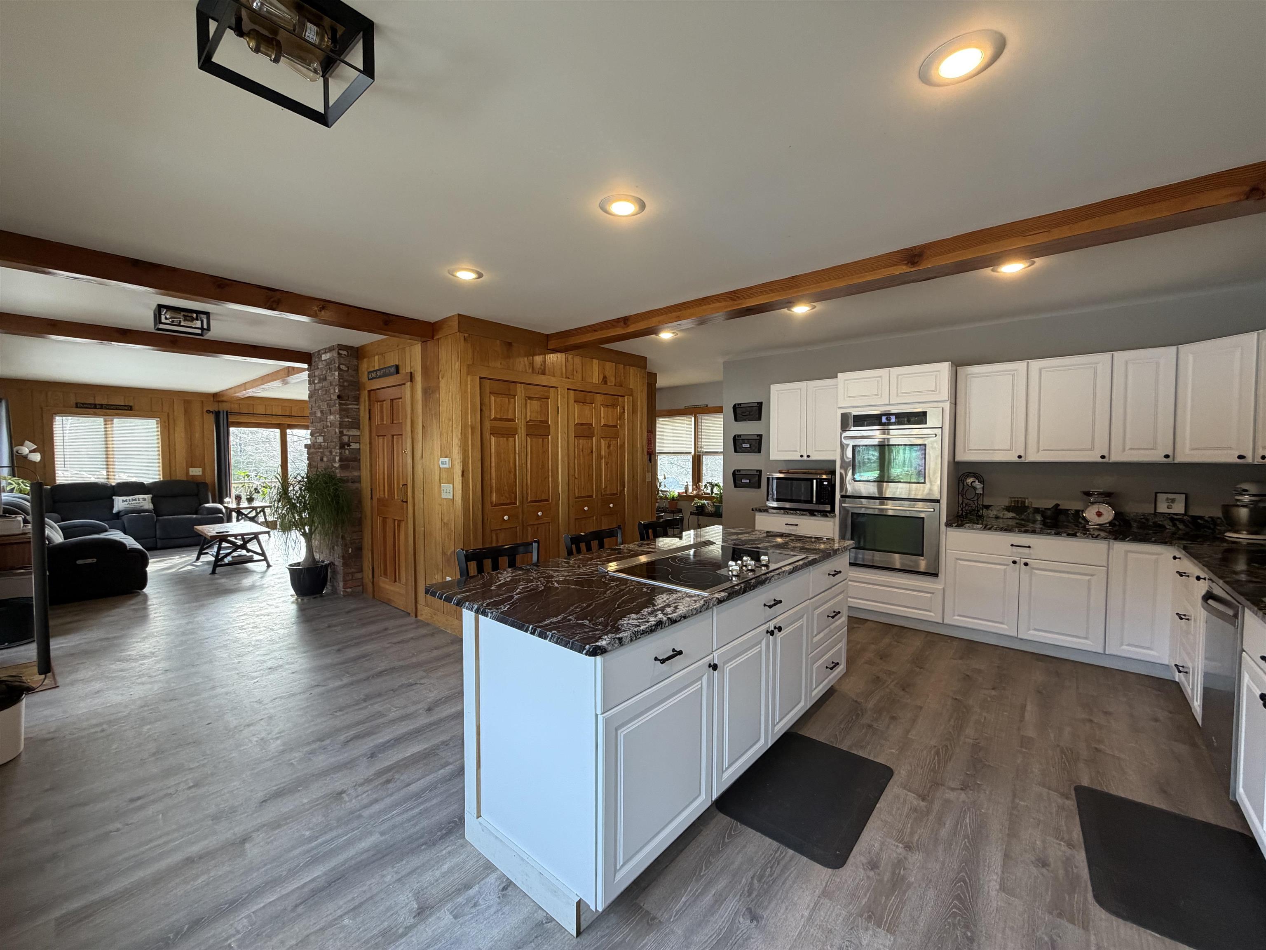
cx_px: 633
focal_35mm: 14
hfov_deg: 102.1
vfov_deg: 85.7
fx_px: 512
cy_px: 475
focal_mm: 2.22
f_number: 2.2
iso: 250
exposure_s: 1/120
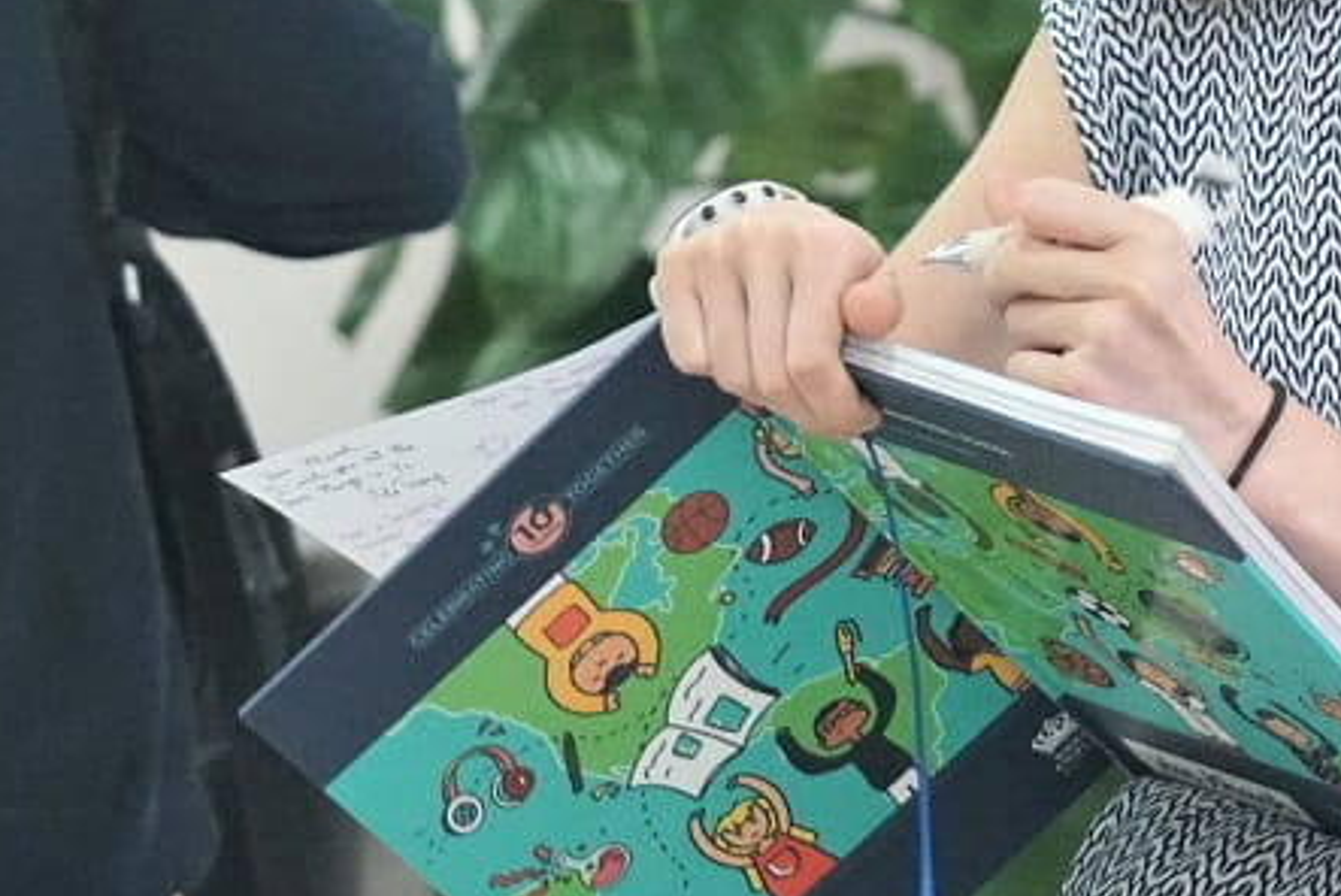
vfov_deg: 6.5
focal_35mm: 212
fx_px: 7902
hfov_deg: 9.6
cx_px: 1480
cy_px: 50
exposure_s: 1/100
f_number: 5.6
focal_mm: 94
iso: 6400
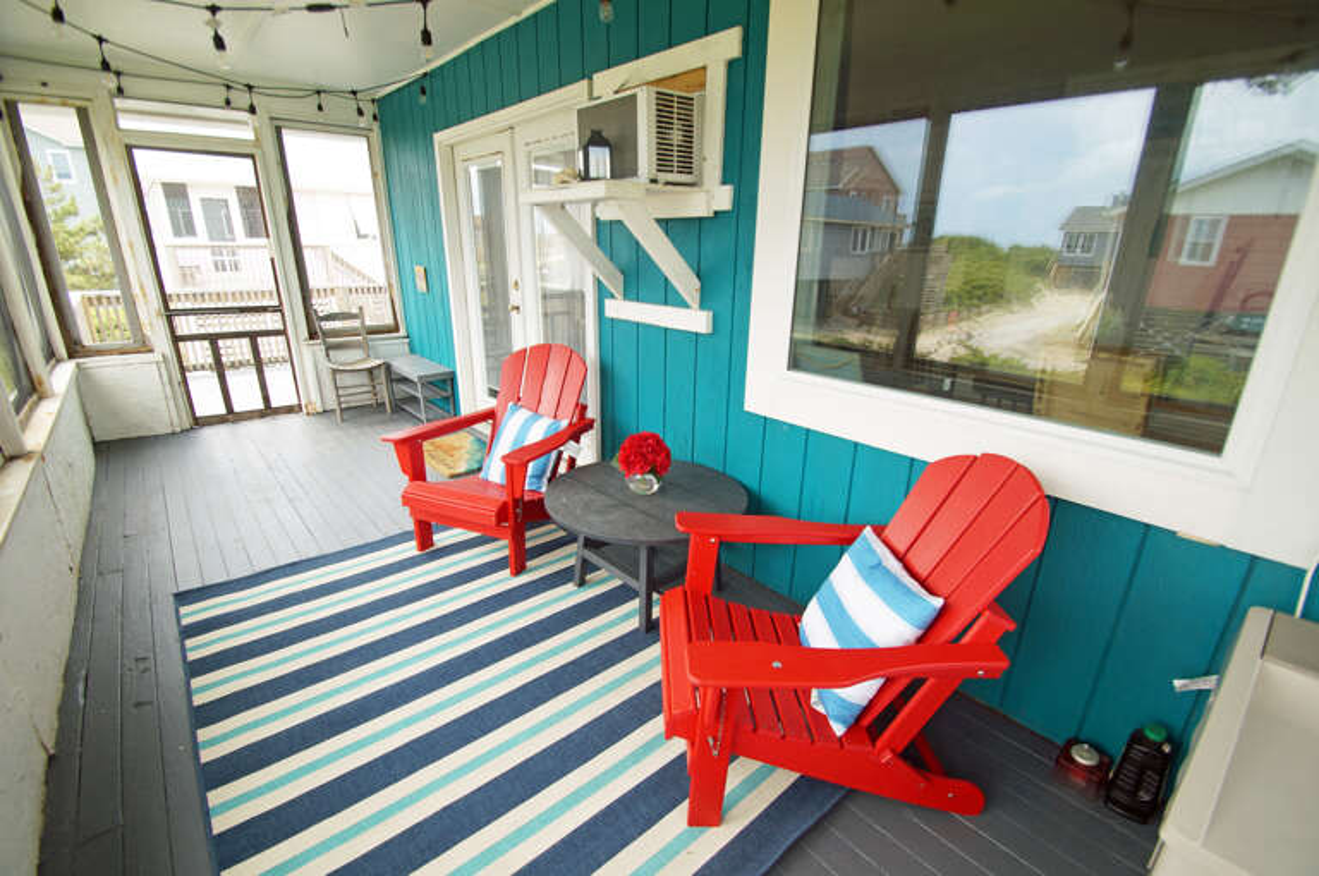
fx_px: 549
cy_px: 438
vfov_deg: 77.2
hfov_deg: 100.5
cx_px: 660
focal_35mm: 15
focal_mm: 10
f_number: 4
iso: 100
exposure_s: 1/60
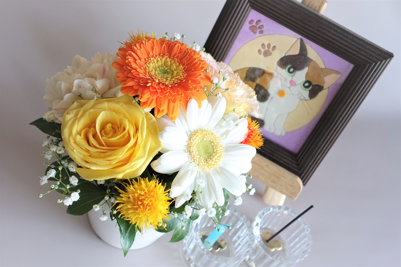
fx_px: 557
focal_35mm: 50
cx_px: 200
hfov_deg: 39.6
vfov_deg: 27.0
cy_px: 134
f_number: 2.8
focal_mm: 18.51
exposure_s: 1/50
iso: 250
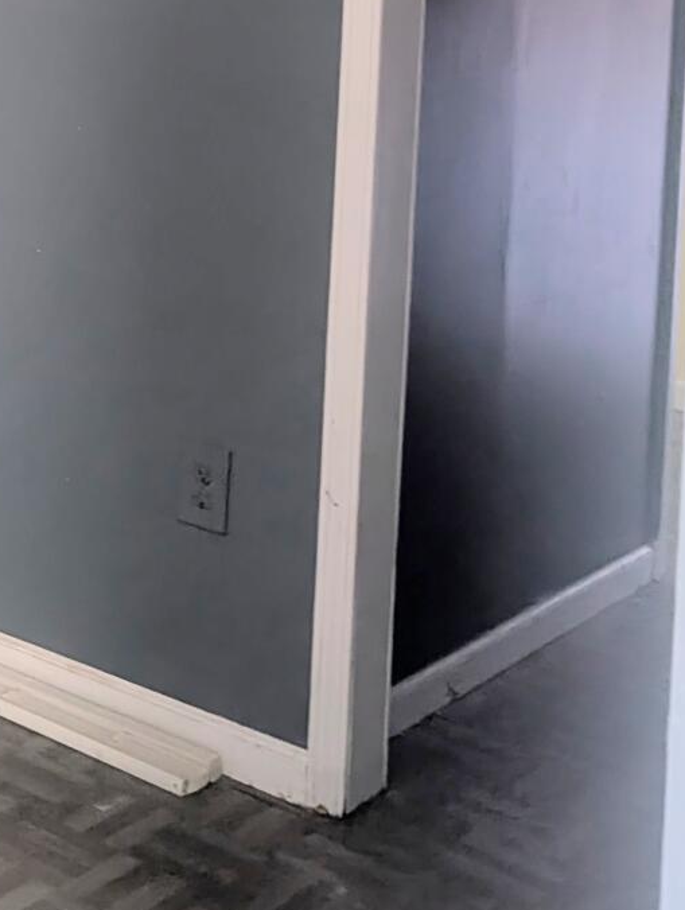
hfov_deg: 19.1
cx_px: -233
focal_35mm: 71
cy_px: -61
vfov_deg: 25.6
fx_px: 1869
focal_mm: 6.9
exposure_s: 1/20.4
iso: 1523
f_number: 1.68
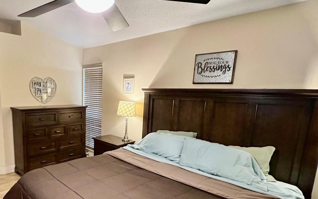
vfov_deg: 56.5
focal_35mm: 21
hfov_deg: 79.4
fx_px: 182
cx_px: 104
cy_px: 126
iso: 640
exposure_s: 1/60
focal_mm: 1.57
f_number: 1.8
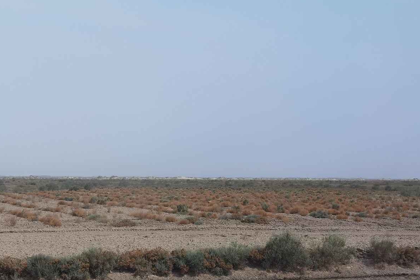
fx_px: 816
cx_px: 174
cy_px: 192
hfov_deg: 28.8
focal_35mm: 70
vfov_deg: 19.4
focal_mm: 6.71
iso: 50
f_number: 1.9
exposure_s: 1/568
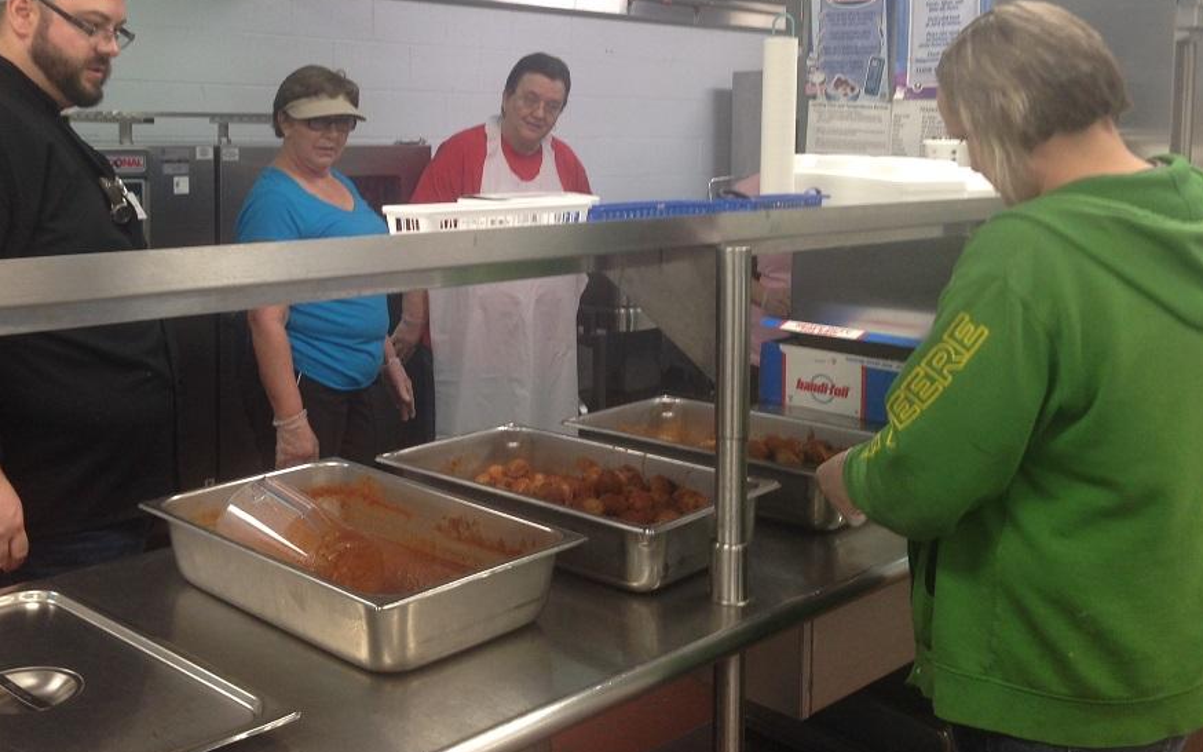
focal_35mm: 41
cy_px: 233
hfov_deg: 48.1
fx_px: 1344
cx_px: 518
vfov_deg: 30.9
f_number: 2.4
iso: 64
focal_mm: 4.12
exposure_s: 1/20
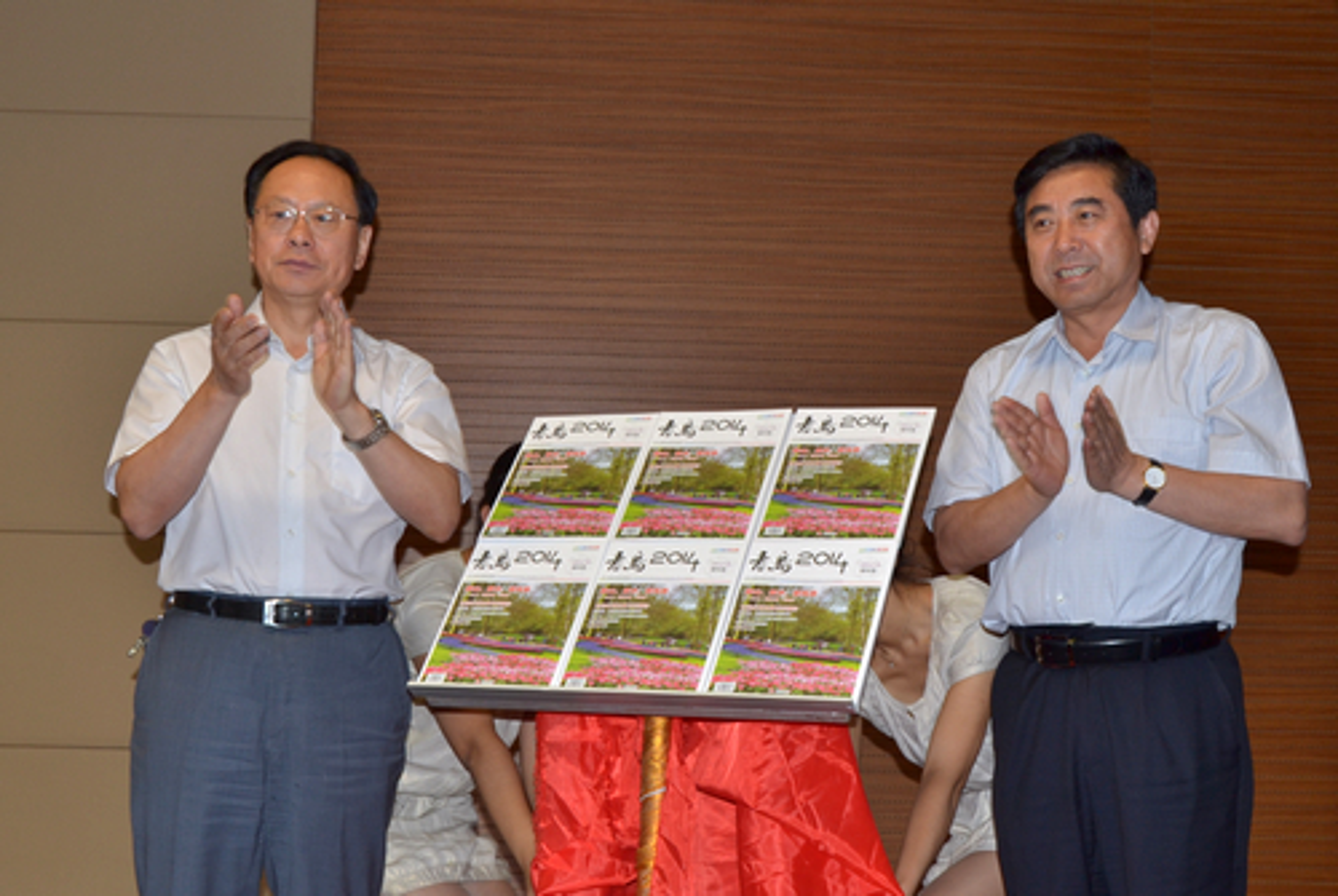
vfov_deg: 32.0
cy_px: 448
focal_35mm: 42
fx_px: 1563
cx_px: 669
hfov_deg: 46.3
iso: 200
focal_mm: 28
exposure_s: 1/60
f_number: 6.3
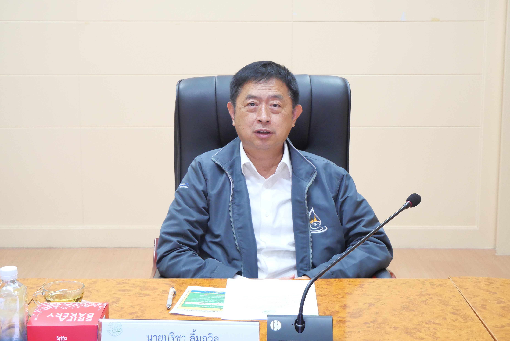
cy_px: 170
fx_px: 879
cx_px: 255
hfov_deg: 32.4
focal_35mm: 62
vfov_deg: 21.9
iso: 1600
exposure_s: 1/13
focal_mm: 30
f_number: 5.6
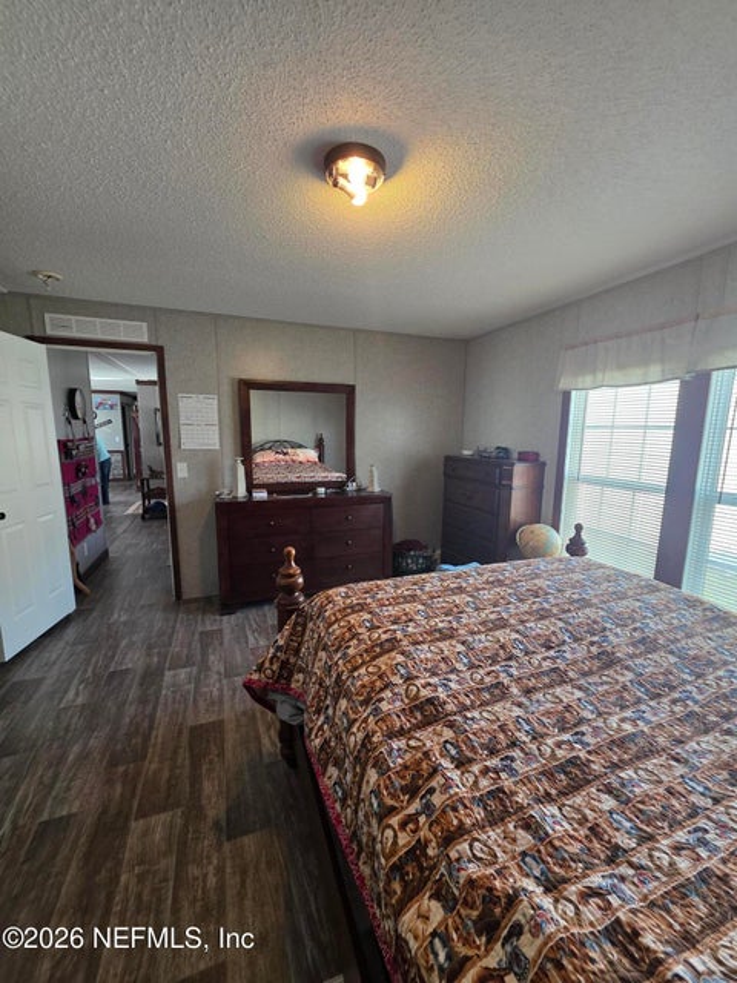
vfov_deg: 106.2
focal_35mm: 13
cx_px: 368
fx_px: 369
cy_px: 492
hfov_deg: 89.9
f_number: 1.9
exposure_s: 1/120
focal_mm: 2.2
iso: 125
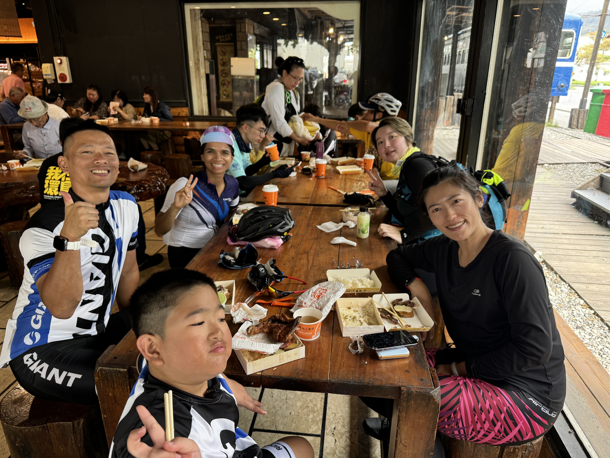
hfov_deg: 71.6
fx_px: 423
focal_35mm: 24
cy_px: 229
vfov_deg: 56.8
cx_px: 305
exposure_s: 1/60
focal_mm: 6.76
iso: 125
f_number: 1.78
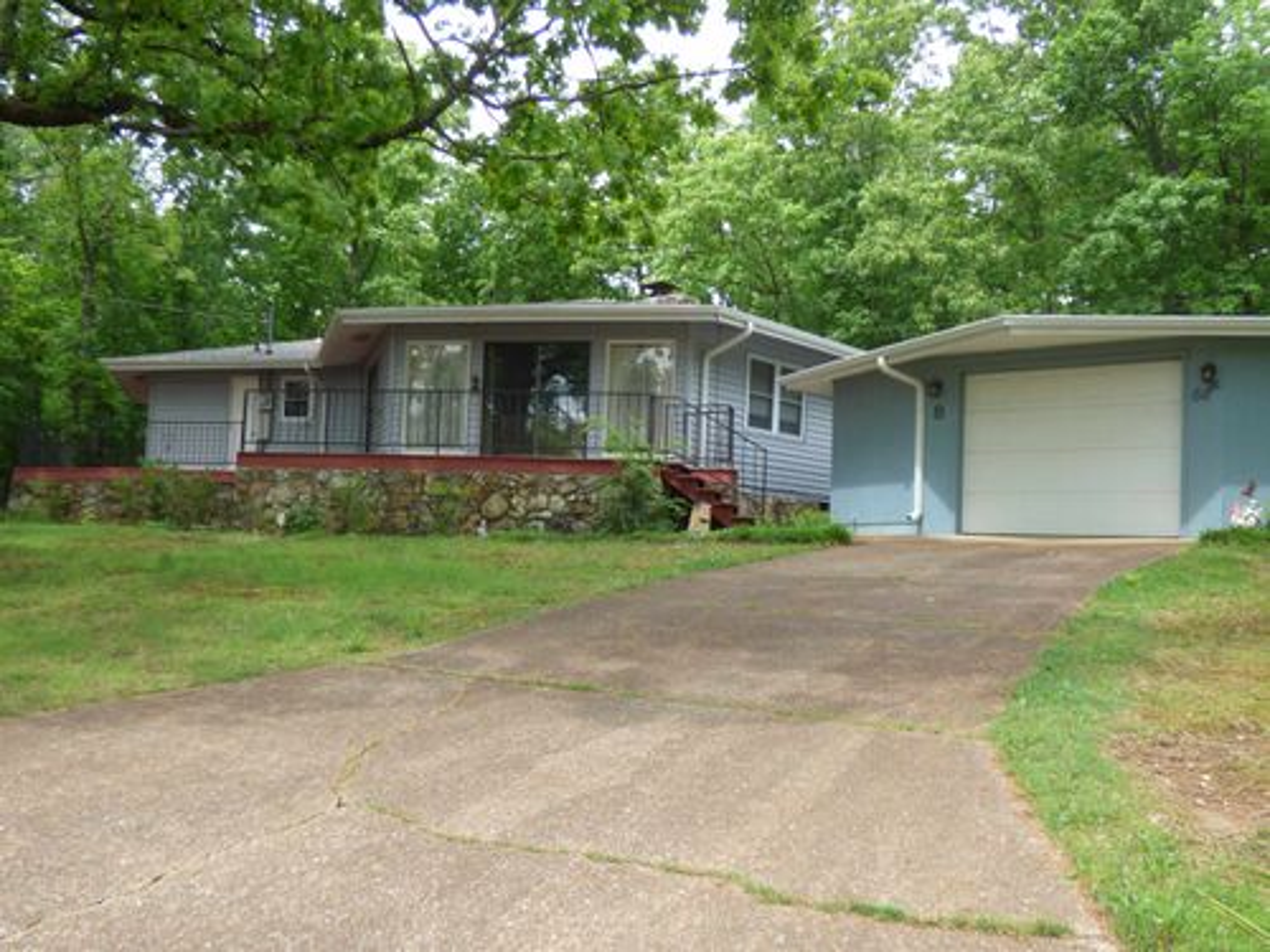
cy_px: 476
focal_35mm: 32
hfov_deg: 56.8
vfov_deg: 44.2
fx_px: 1174
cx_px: 635
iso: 100
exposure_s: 1/250
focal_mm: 5.53
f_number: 3.3
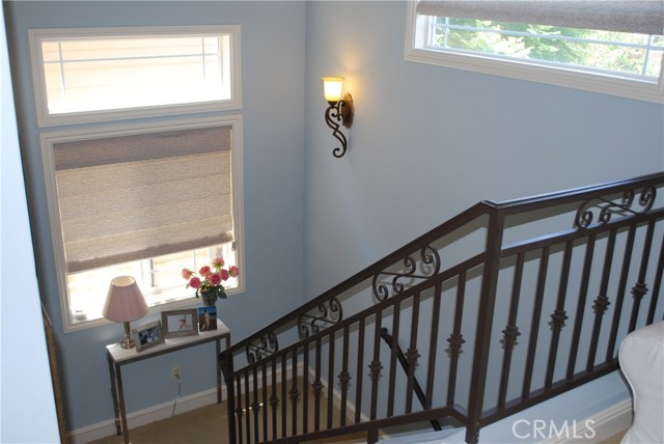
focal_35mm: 36
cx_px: 332
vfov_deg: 36.9
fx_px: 665
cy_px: 222
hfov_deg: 53.1
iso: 200
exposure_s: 1/60
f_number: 4.2
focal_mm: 24
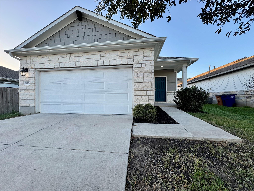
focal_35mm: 14
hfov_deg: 102.1
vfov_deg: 85.7
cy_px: 96
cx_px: 127
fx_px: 103
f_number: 2.2
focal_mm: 2.22
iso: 40
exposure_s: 1/228
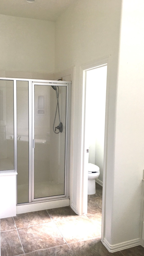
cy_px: 129
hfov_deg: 36.5
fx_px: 217
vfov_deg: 61.0
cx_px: 58
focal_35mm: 32
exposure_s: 1/40
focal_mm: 4.15
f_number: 2.2
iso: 25
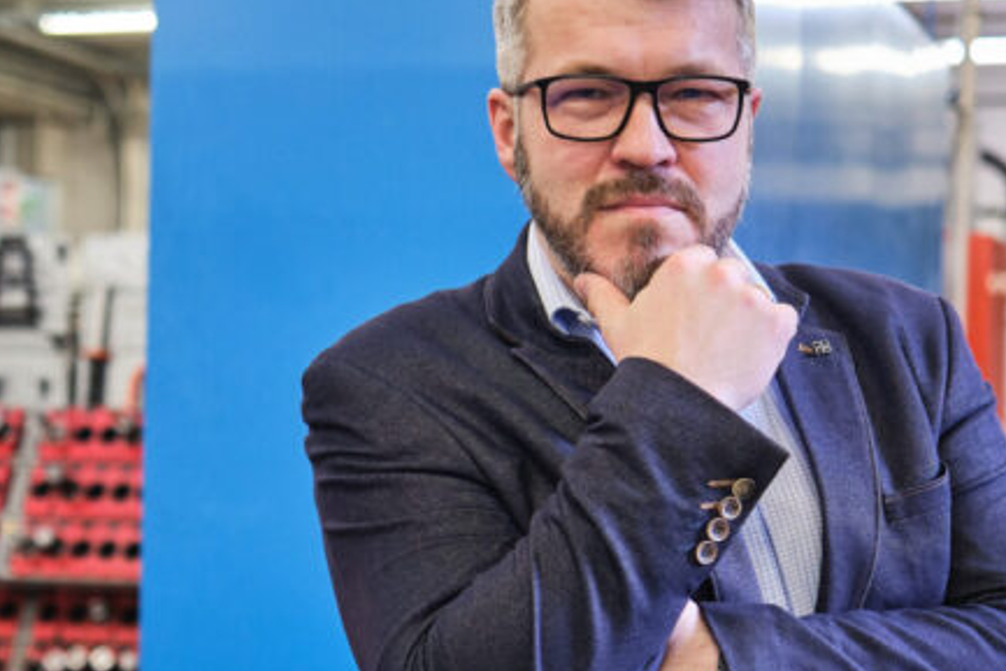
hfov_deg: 20.9
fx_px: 2711
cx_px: 290
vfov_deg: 14.1
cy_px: 478
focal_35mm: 97
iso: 400
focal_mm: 23
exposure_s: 1/210
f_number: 1.6
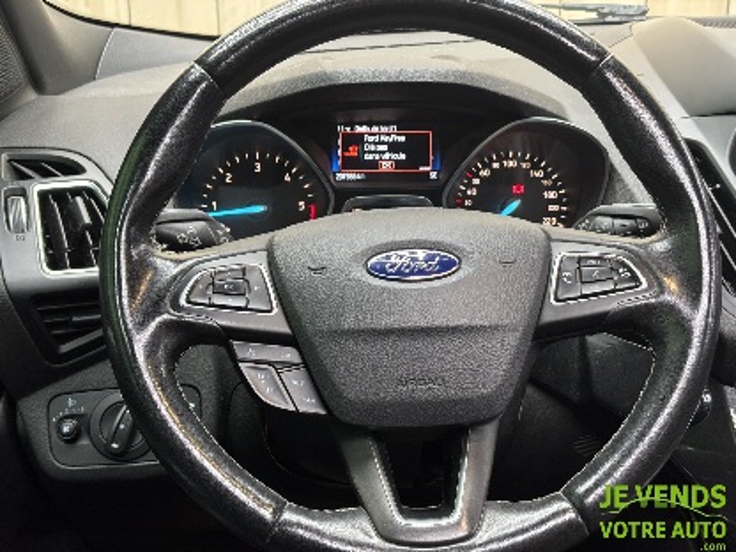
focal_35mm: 52
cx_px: 368
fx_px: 1106
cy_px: 276
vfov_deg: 28.0
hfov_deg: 36.8
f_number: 1.6
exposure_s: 1/33
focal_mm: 5.96
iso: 200
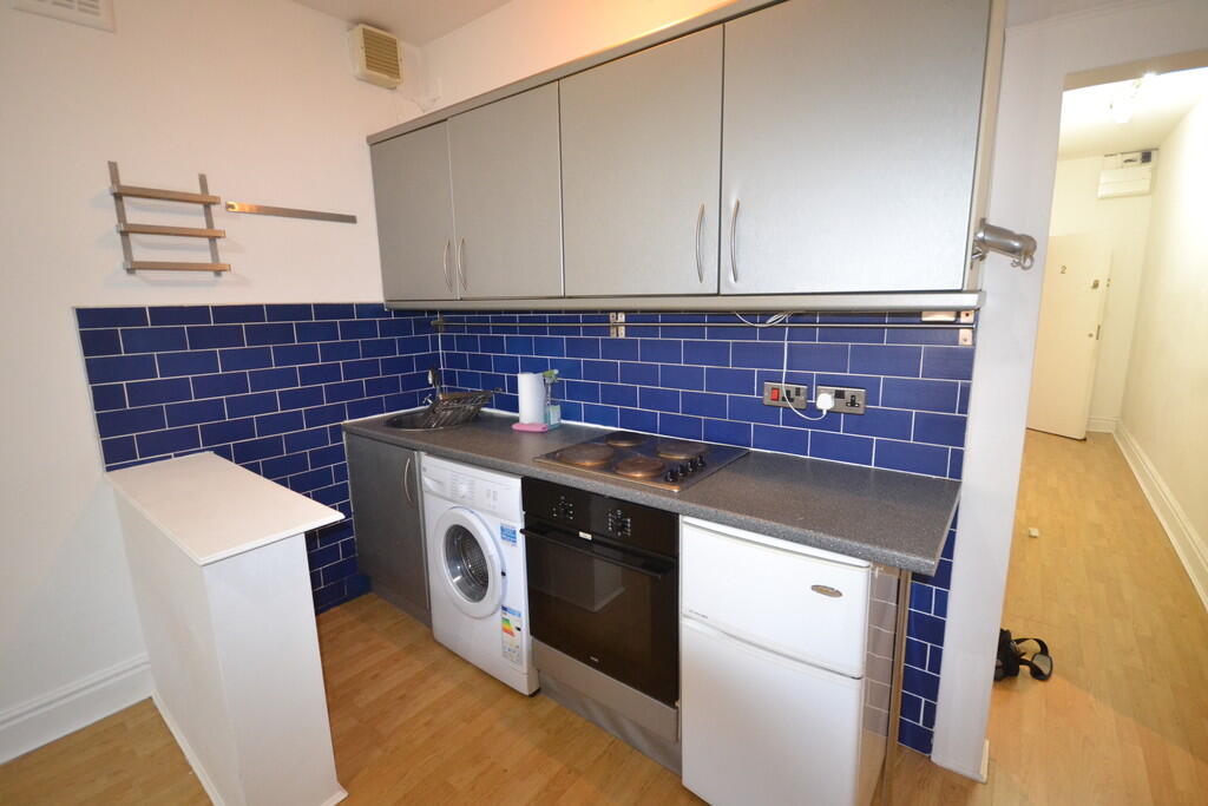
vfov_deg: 77.3
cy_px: 403
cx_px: 604
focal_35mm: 15
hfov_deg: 100.4
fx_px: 503
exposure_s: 1/60
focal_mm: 10
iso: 2500
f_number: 4
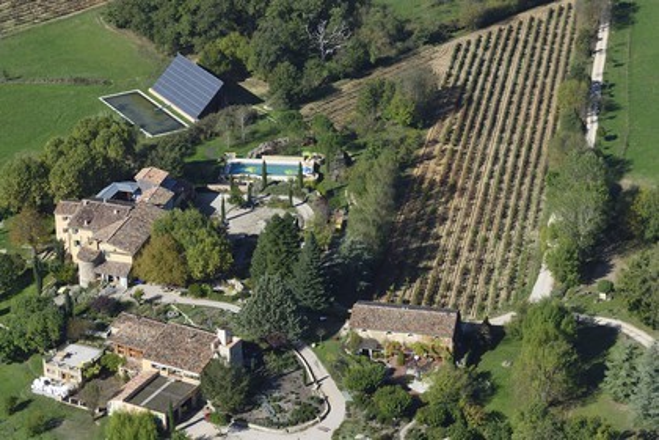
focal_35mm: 70
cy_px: 220
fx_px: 1281
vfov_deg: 19.5
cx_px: 330
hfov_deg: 28.8
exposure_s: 1/1250
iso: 400
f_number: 7.1
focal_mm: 70
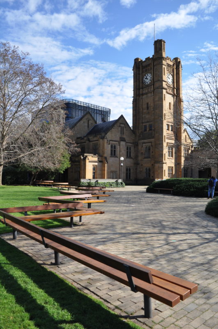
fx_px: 246
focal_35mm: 27
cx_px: 109
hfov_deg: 47.8
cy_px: 164
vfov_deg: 67.5
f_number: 5
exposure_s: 1/2500
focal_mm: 18
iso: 500
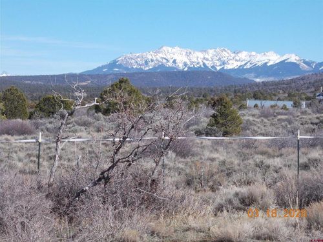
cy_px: 121
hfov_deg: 15.2
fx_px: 1213
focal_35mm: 130
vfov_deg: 11.4
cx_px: 162
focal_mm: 23
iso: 80
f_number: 6.5
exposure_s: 1/250
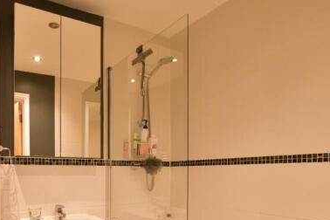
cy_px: 177
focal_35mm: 26
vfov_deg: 46.8
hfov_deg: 67.3
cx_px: 107
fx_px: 238
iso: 125
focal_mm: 10
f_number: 8
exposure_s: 1/2
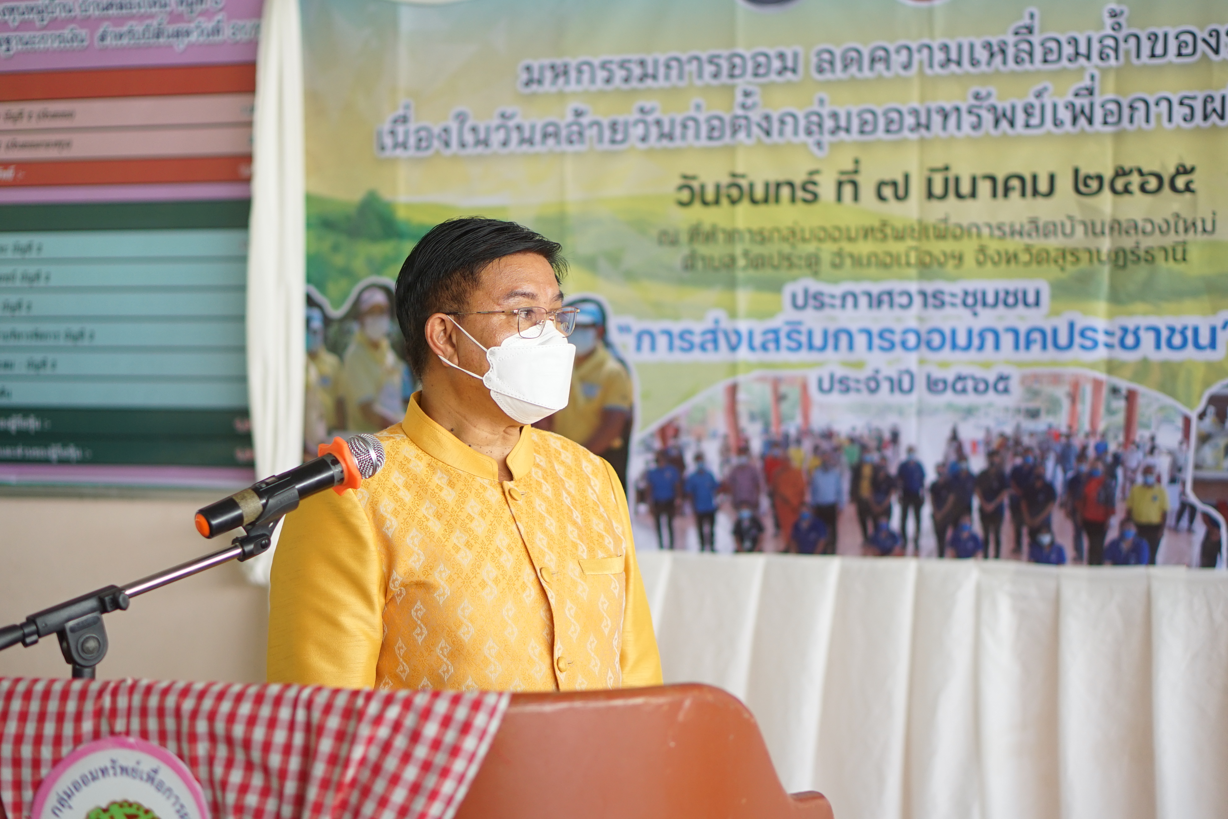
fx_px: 2558
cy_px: 410
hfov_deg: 27.0
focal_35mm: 75
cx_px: 614
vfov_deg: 18.2
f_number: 1.8
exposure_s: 1/400
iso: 320
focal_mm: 50
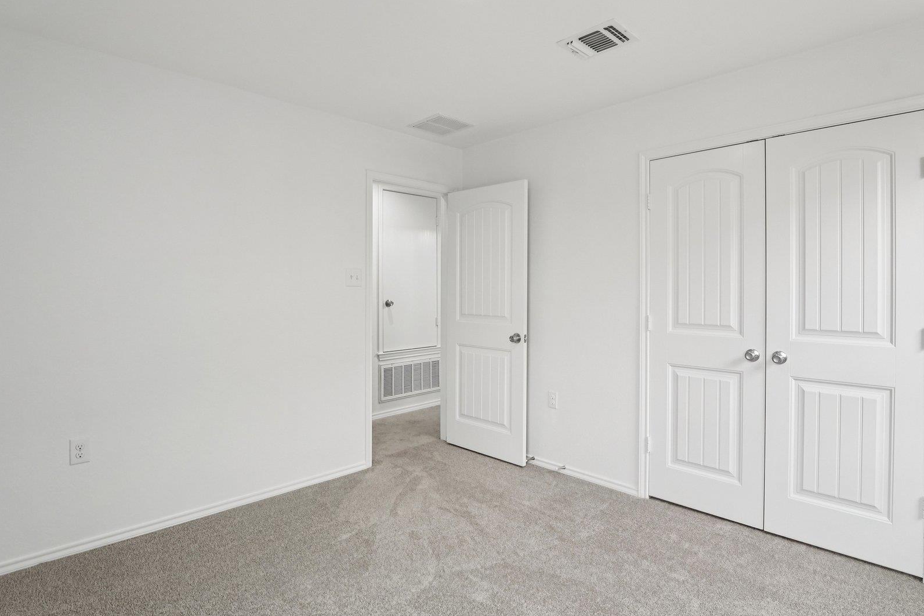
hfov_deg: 90.0
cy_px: 291
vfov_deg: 67.3
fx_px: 462
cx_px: 451
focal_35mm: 18
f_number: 8
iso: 800
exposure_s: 1/100
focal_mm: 14
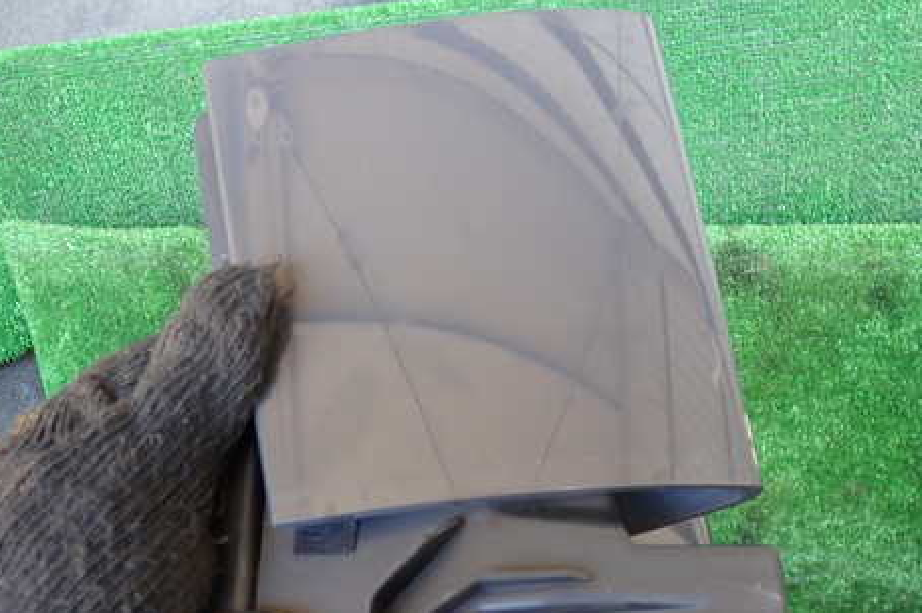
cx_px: 494
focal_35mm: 41
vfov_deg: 32.6
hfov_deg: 47.4
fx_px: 1049
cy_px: 337
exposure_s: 1/40
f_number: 2.3
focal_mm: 5.4
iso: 200
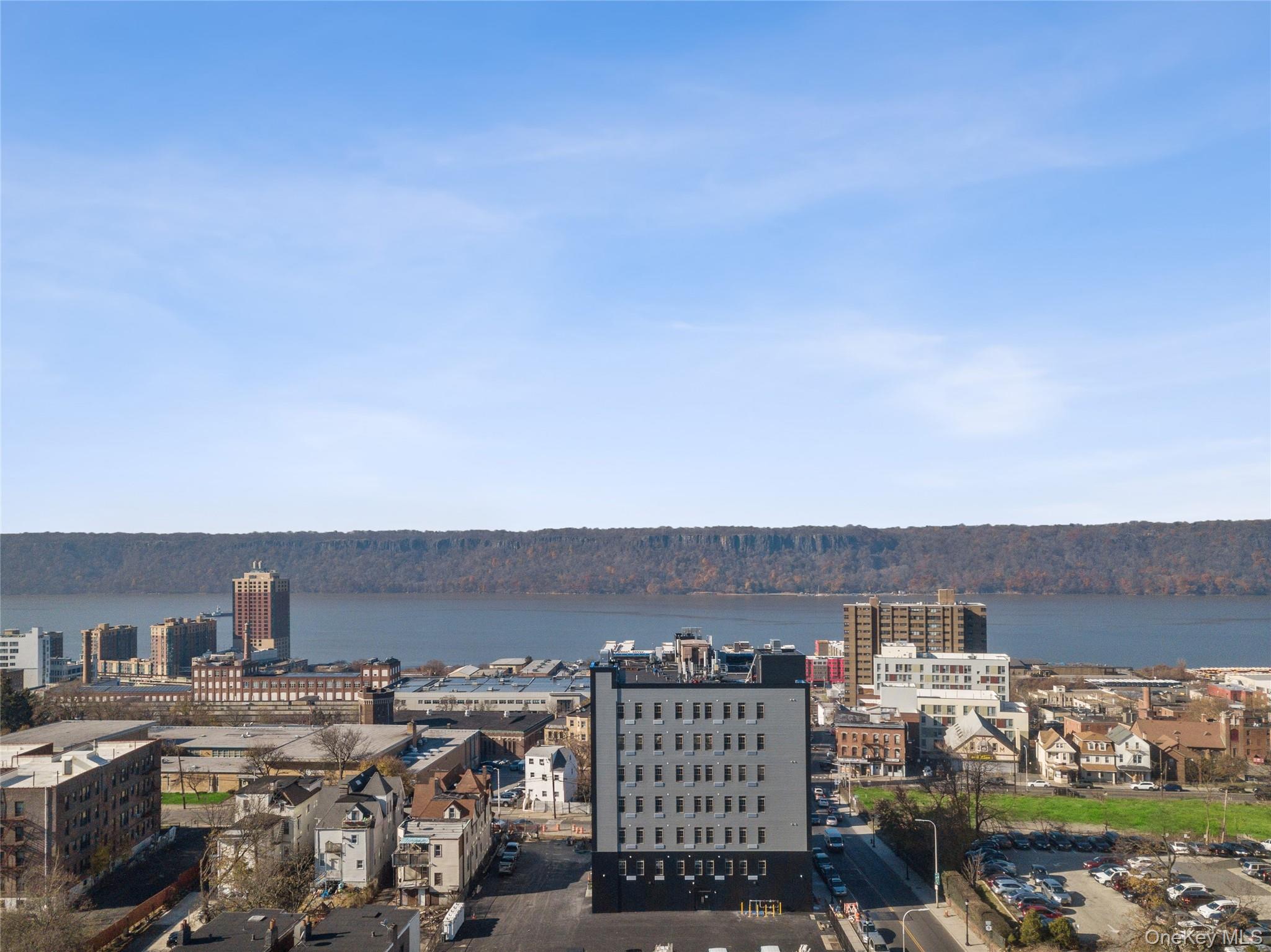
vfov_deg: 53.0
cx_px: 636
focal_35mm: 26
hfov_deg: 67.3
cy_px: 476
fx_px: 954
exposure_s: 1/80
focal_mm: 4.73
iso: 200
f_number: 2.2
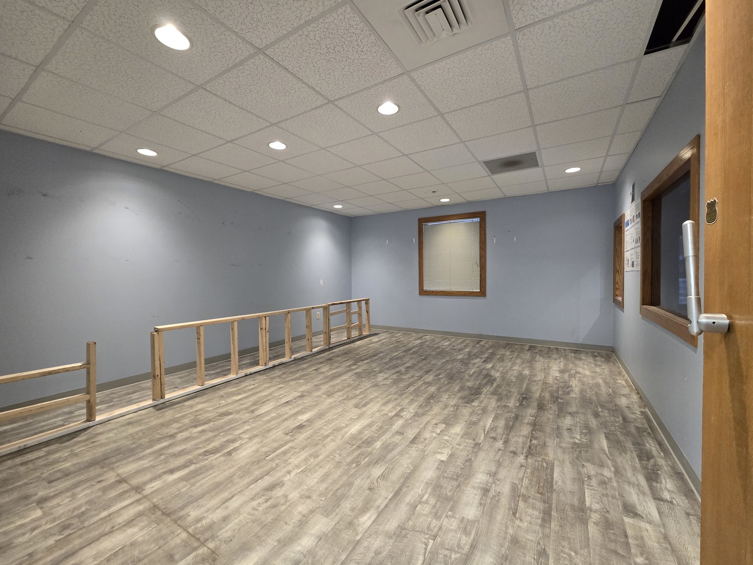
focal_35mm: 13
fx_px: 283
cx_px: 376
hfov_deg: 106.2
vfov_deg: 89.9
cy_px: 282
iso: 320
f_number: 2.2
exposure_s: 1/60
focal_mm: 2.2
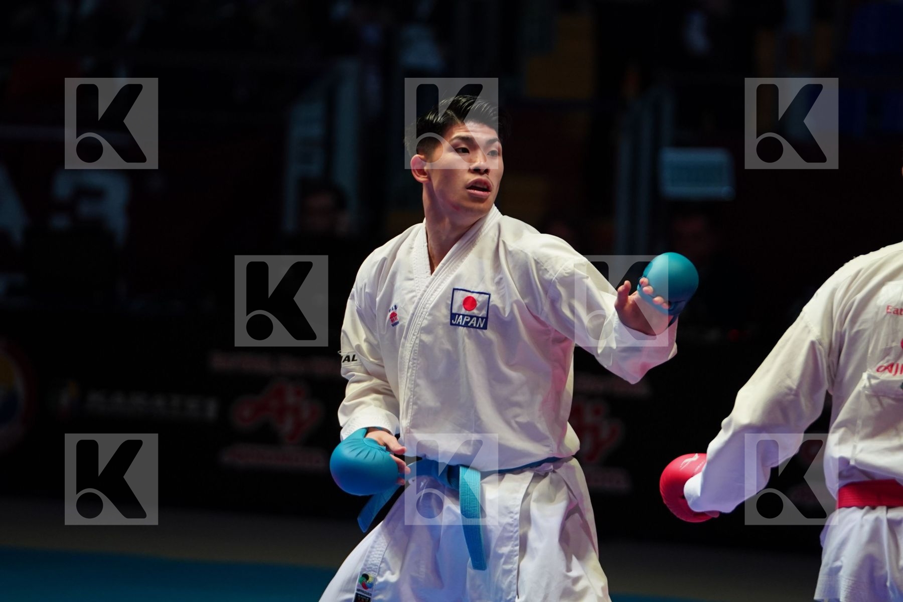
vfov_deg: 5.8
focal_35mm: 238
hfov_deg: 8.7
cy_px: 301
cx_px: 452
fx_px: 5969
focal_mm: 159
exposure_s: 1/1000
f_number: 2.8
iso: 1600
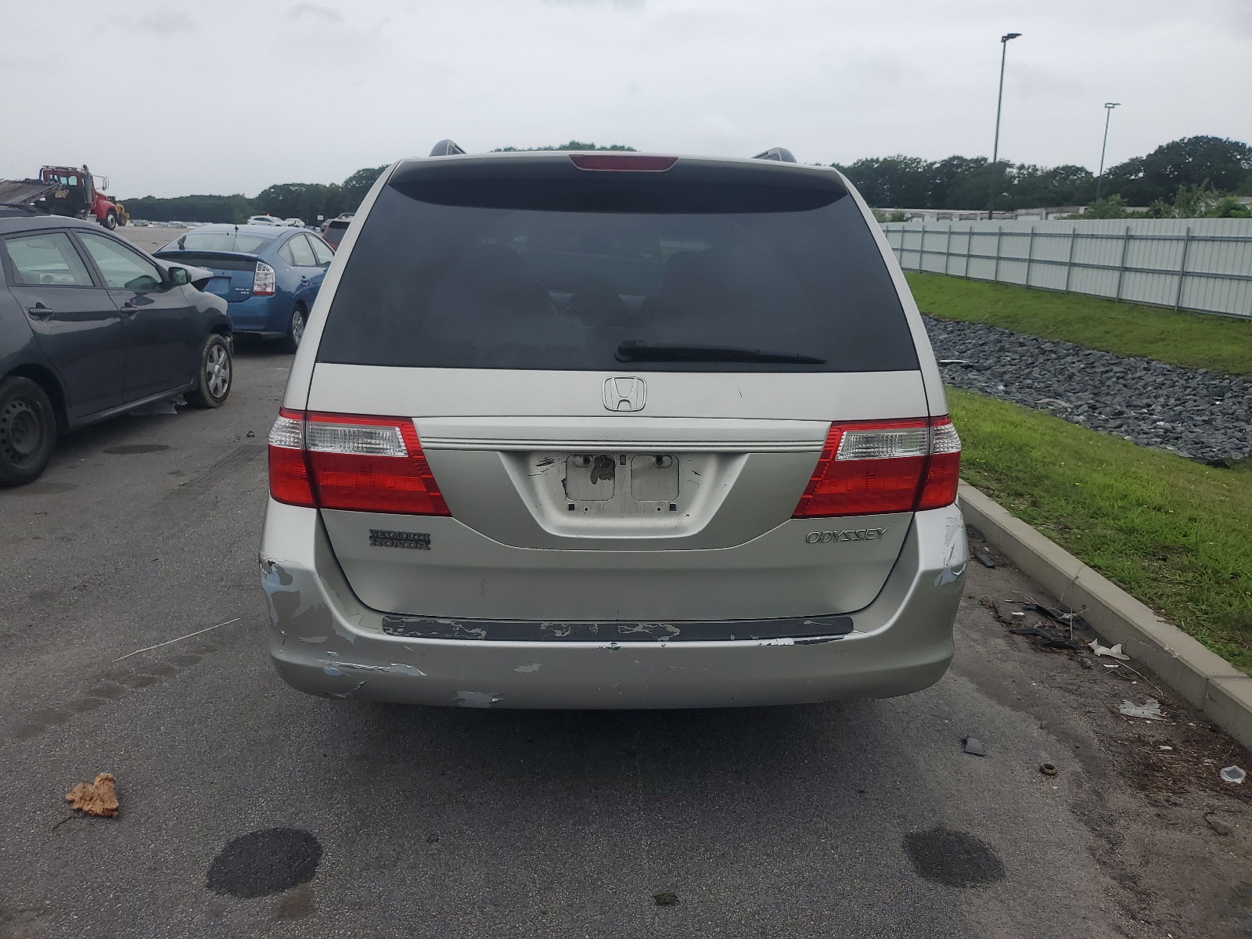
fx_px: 940
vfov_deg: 53.1
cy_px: 470
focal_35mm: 26
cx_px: 626
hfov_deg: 67.3
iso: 50
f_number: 1.5
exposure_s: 1/1667
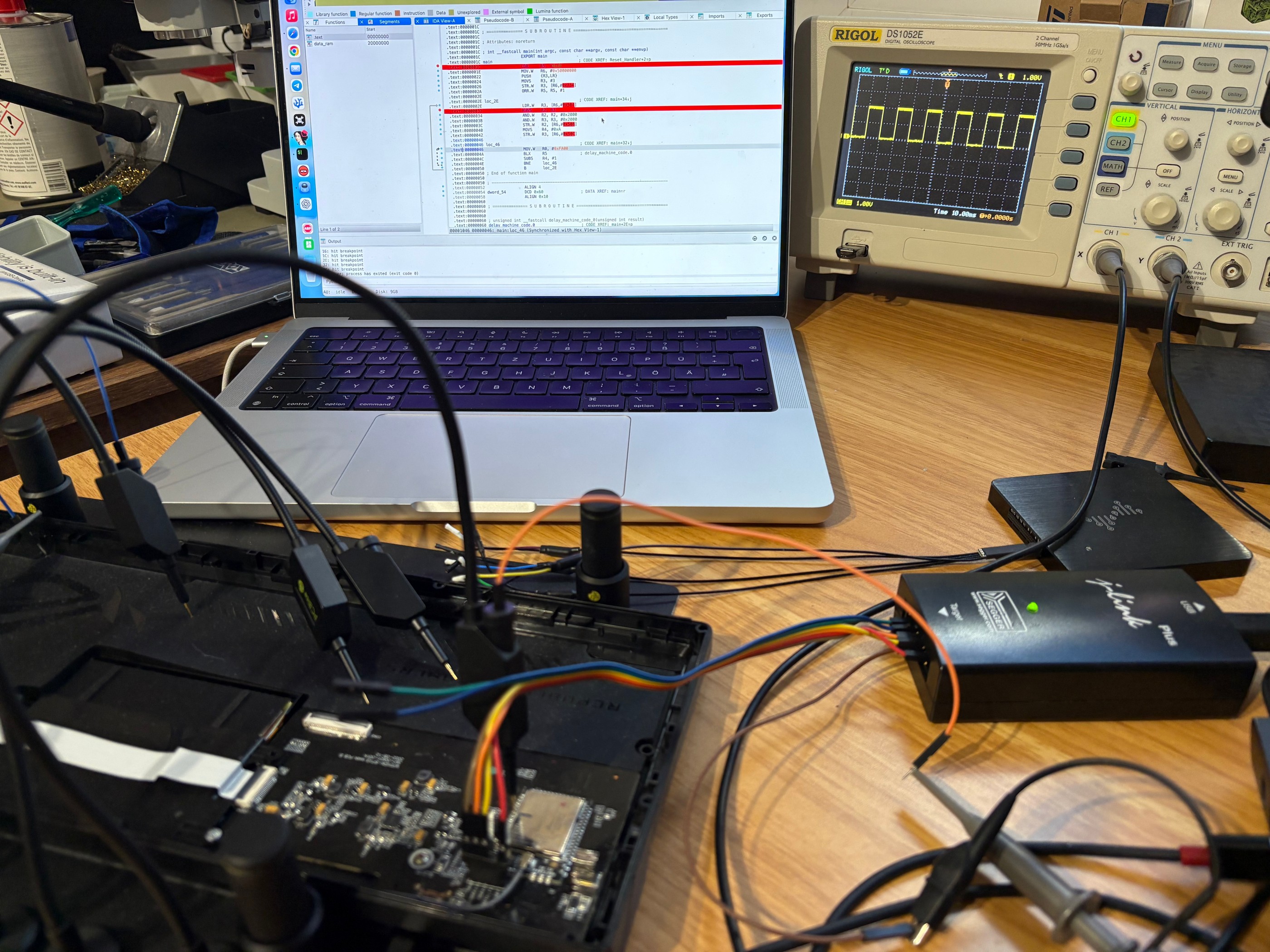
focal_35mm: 26
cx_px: 635
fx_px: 954
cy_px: 476
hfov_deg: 67.3
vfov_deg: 53.1
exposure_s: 1/107
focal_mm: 5.96
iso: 125
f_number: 1.6
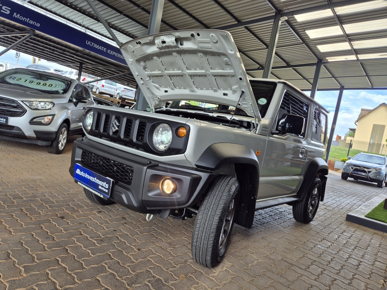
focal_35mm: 23
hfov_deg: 73.9
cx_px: 194
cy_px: 145
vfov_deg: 58.9
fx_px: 257
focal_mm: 5.4
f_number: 1.8
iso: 25
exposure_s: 1/316
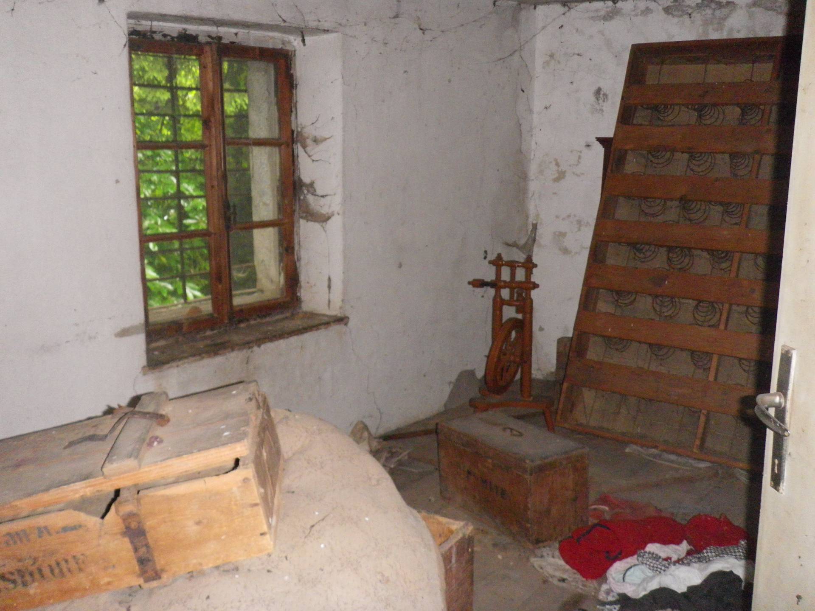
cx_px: 408
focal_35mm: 35
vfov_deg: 40.7
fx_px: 824
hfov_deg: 52.6
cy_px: 306
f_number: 3.8
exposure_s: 1/60
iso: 400
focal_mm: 6.2
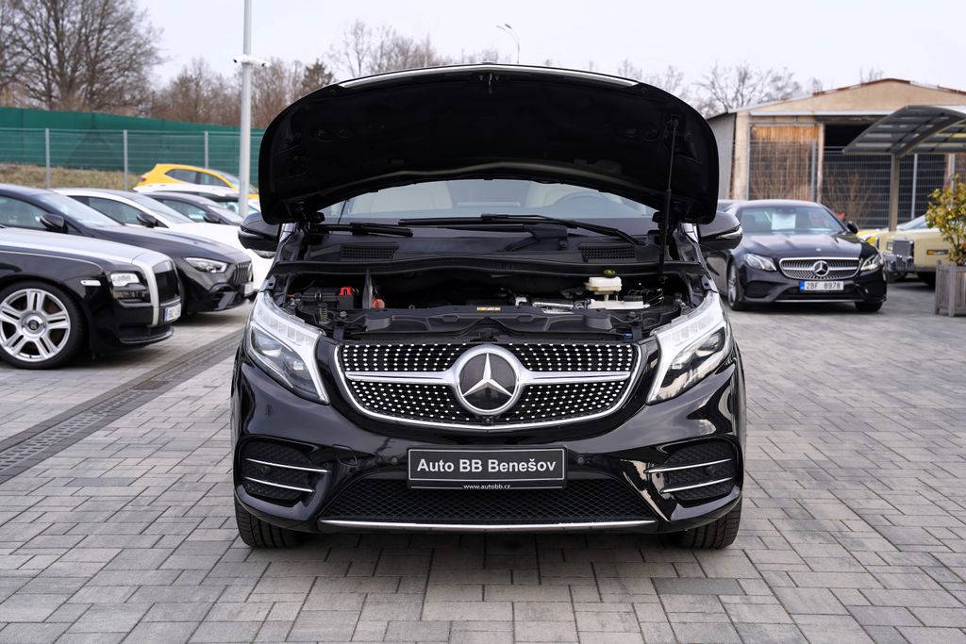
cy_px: 322
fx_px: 1288
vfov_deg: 28.1
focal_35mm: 48
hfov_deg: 41.1
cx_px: 483
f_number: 5
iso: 100
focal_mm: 48
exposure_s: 1/160
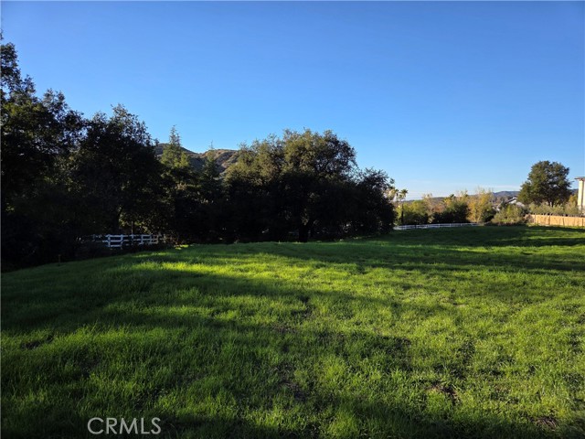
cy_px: 220
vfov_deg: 58.9
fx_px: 389
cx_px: 292
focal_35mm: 23
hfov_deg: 73.9
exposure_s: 1/2410
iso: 80
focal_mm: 5.4
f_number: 1.8
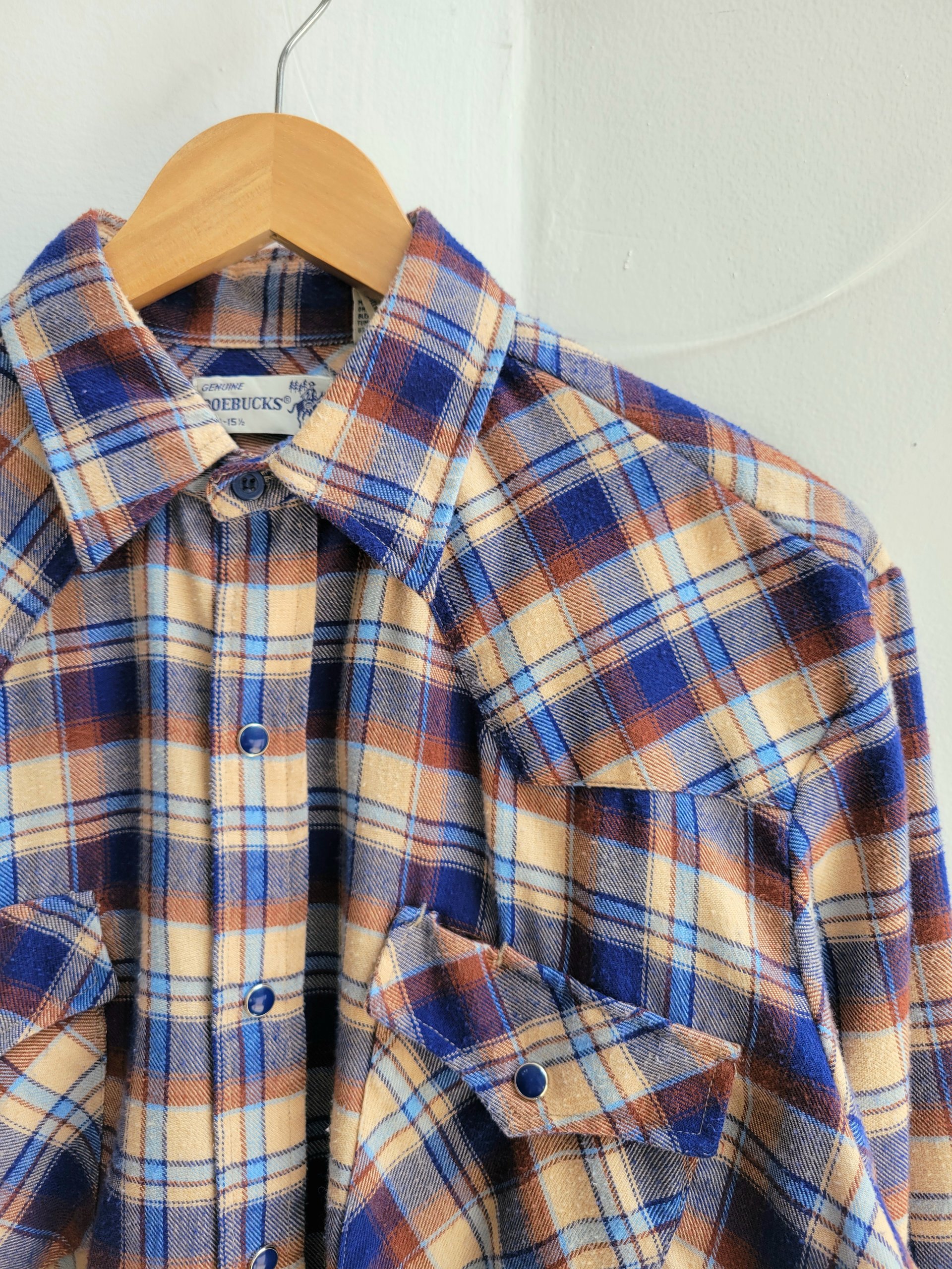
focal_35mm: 26
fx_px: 953
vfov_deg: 67.3
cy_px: 634
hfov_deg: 53.1
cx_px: 476
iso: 40
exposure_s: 1/175
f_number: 1.8
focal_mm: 5.4
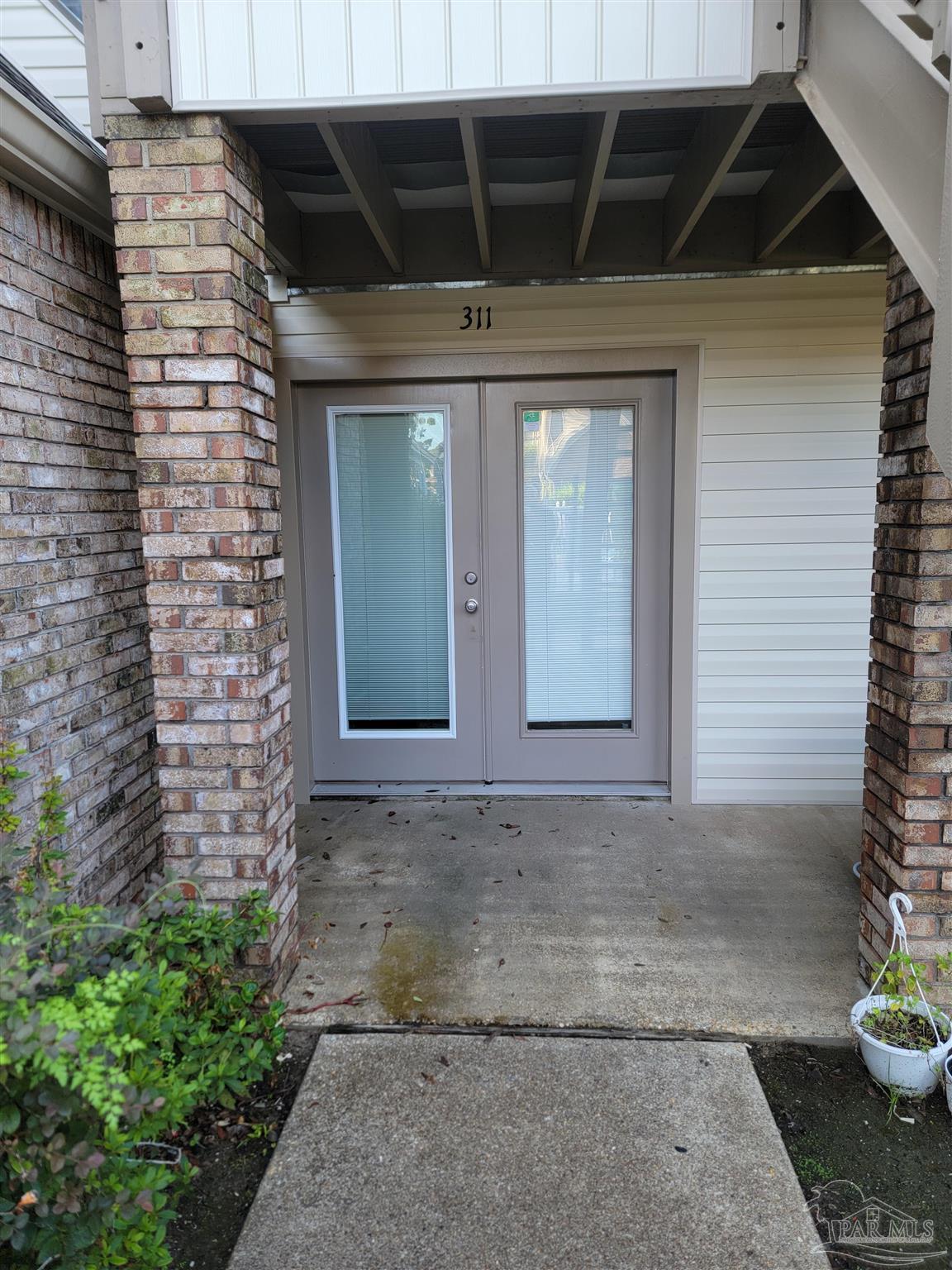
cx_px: 476
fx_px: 880
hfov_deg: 56.8
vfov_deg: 71.6
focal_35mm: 24
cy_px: 635
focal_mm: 6.7
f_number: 1.8
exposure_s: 1/120
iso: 50
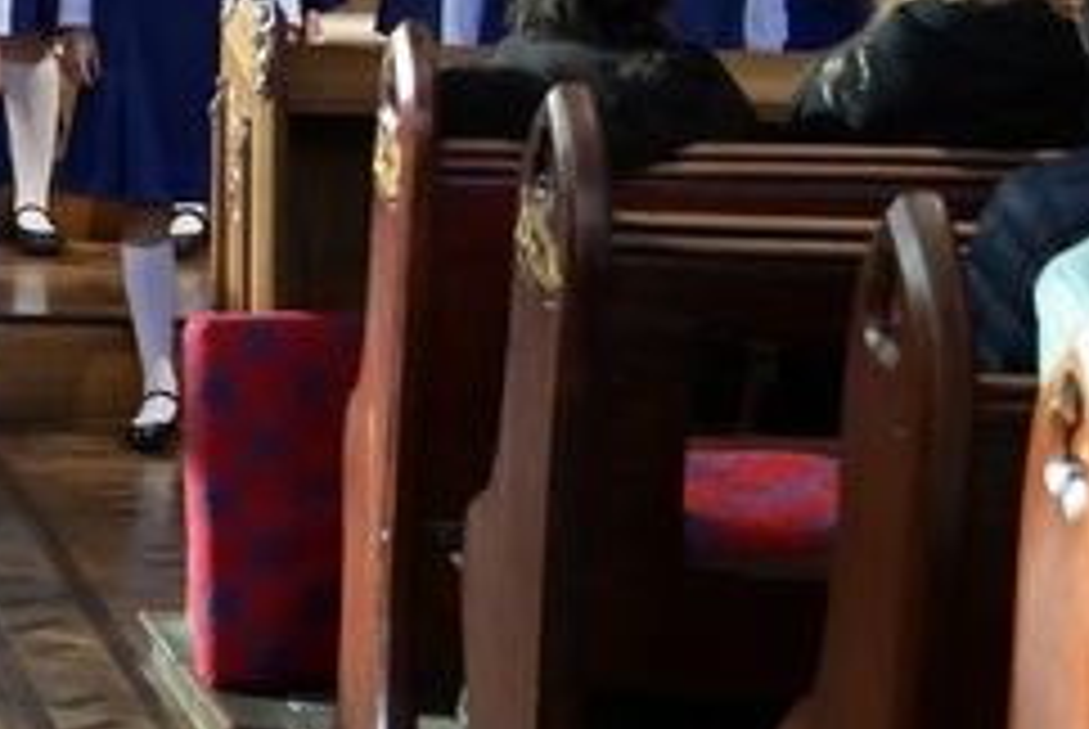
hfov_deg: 13.2
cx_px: -468
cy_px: -457
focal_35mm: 148
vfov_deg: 9.0
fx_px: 4482
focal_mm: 35
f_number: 4.5
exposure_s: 1/125
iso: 3200
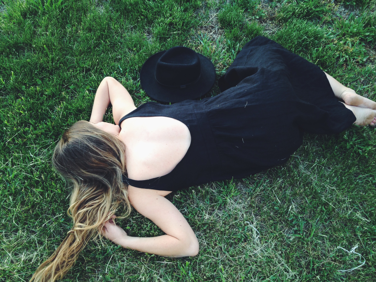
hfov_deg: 55.4
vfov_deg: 42.9
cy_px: 141
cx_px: 188
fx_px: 358
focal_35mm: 33
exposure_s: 1/40
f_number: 2.4
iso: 64
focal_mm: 4.12
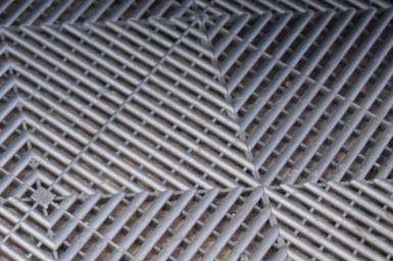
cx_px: -374
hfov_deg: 13.0
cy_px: -230
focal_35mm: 139
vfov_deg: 9.3
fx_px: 1516
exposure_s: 1/13
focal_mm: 22
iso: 1250
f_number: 5.6
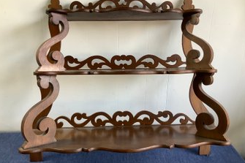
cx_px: 122
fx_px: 224
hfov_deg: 57.2
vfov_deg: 39.9
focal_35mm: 33
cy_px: 78
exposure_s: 1/50
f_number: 2.4
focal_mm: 3.3
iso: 64
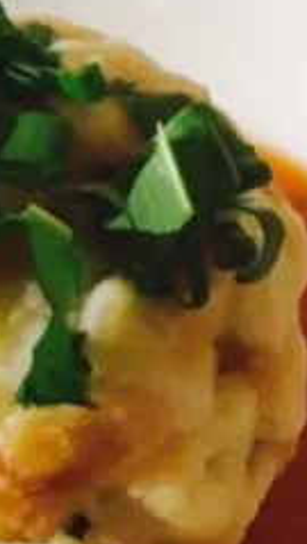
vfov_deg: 22.1
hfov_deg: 12.7
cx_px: 14
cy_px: 444
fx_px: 1370
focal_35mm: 95
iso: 320
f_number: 2.2
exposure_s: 1/15
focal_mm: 4.15
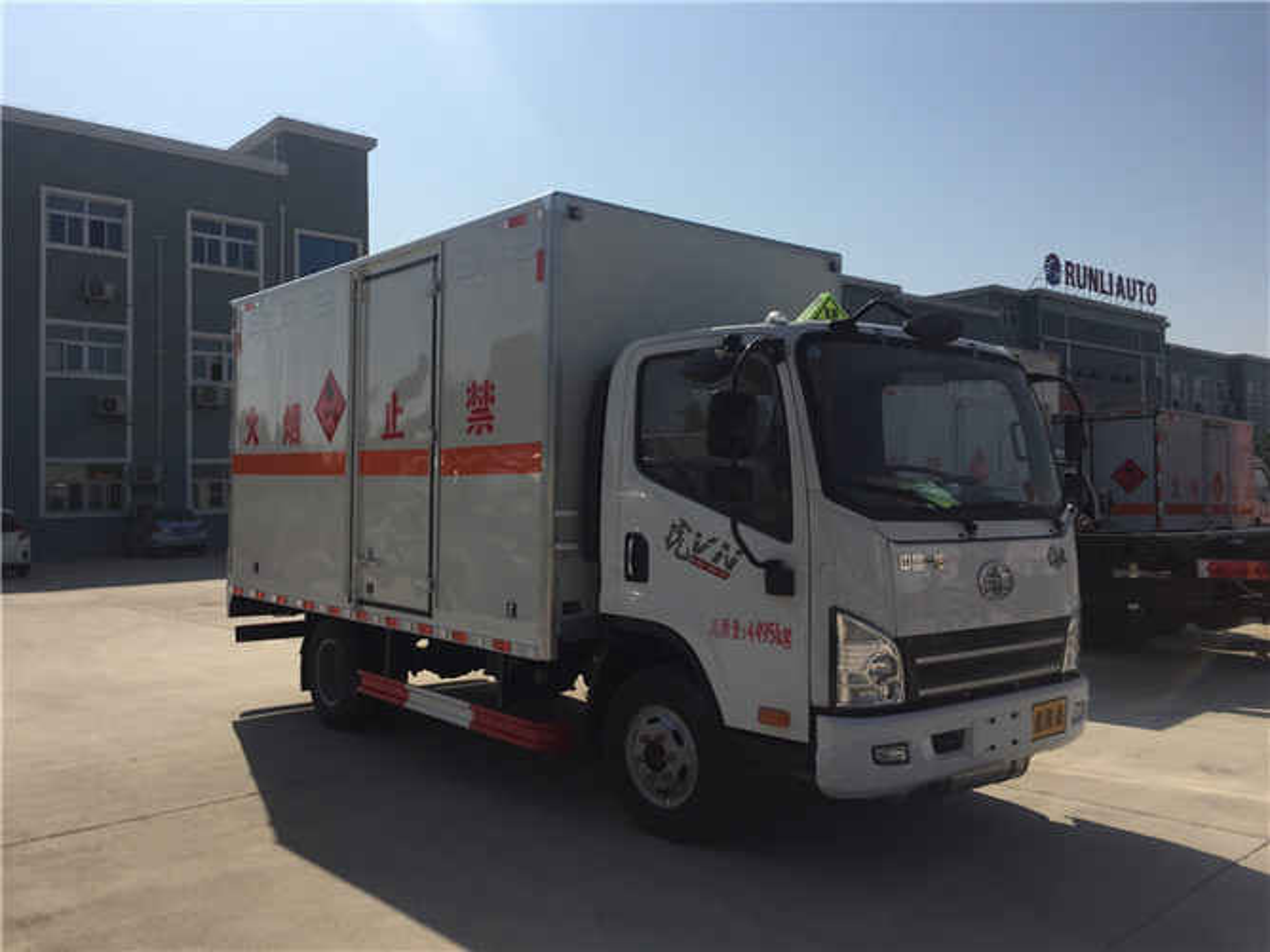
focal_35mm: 29
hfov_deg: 61.7
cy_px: 476
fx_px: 1064
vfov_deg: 48.2
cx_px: 635
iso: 32
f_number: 2.2
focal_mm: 4.15
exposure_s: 1/4950
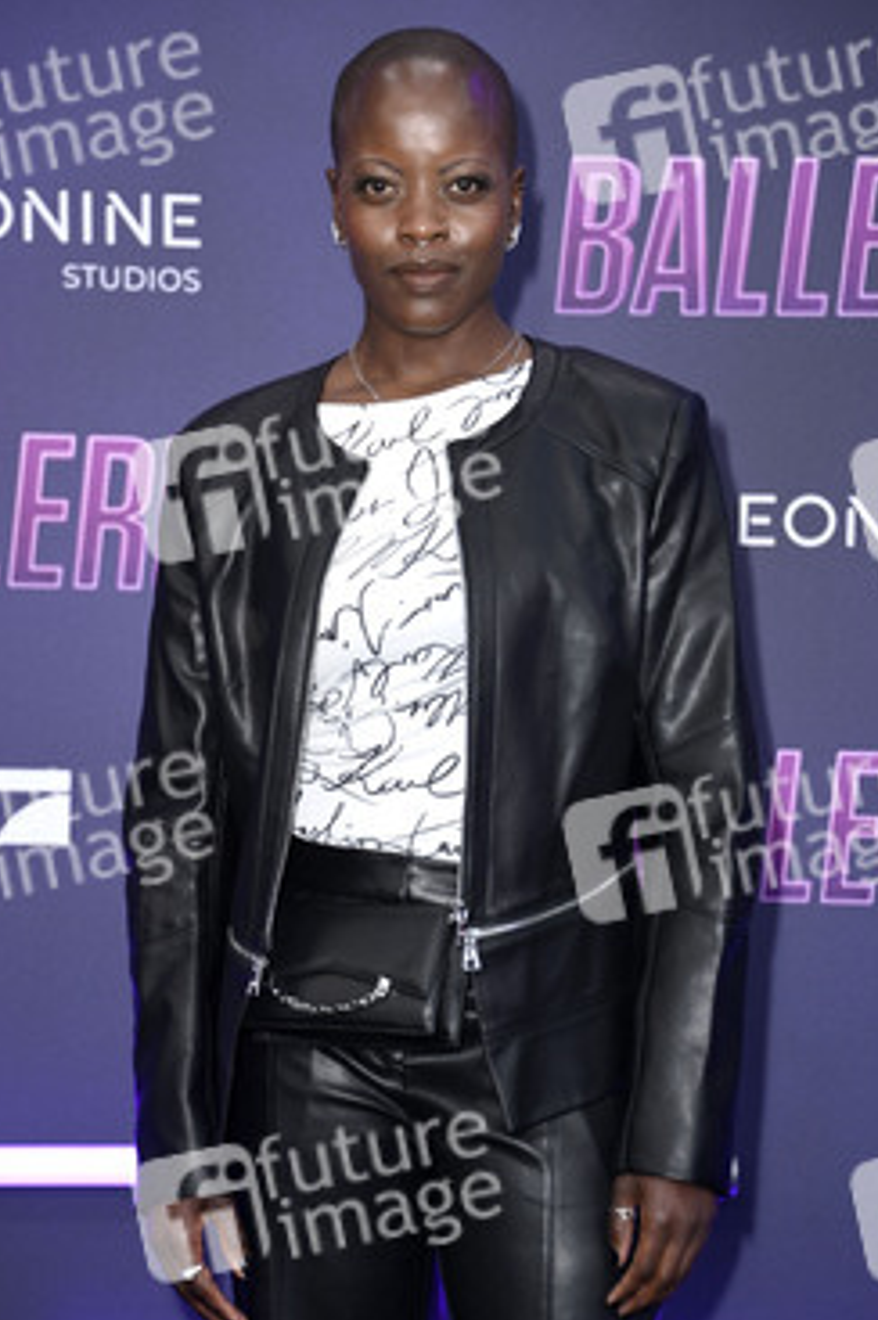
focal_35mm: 147
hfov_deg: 9.3
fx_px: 5388
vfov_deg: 14.0
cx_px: 421
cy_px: 658
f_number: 5.6
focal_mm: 135
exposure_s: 1/250
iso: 500
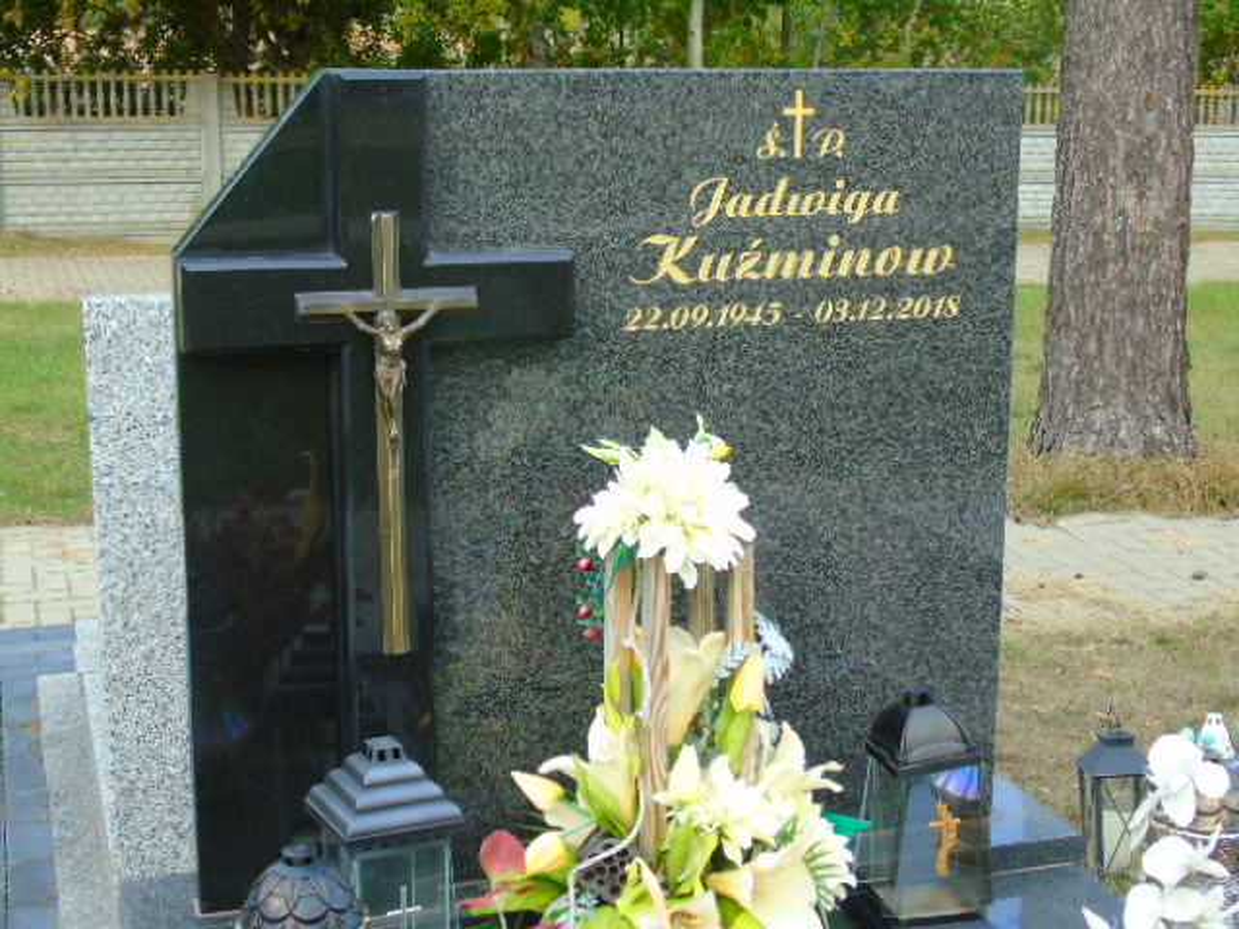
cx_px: 620
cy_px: 464
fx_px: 1933
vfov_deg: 27.0
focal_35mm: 54
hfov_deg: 35.5
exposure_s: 1/80
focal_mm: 9.6
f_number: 4.3
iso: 80
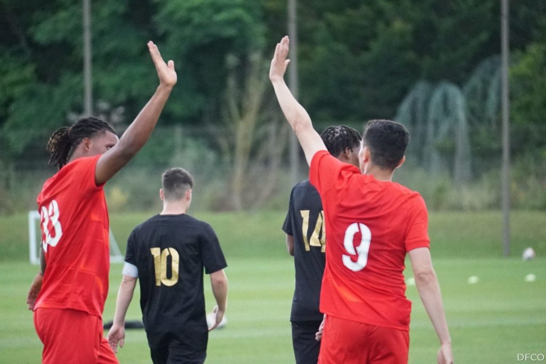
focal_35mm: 519
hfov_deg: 4.0
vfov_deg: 2.7
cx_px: 273
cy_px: 182
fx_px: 7876
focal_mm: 346
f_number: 6.3
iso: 12800
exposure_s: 1/1600
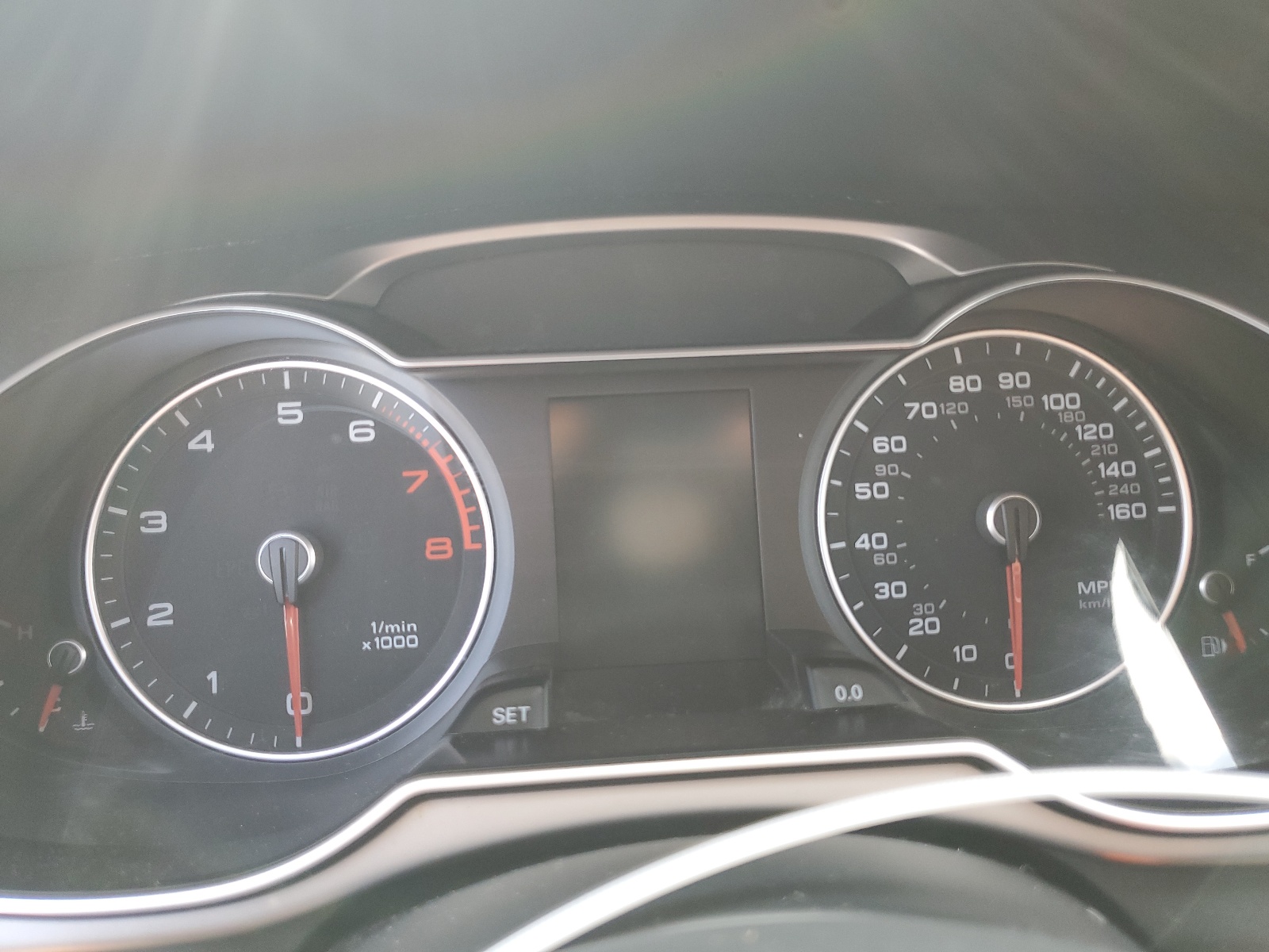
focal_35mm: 26
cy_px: 476
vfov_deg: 53.1
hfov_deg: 67.3
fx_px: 953
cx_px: 634
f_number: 1.5
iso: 68
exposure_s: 1/100
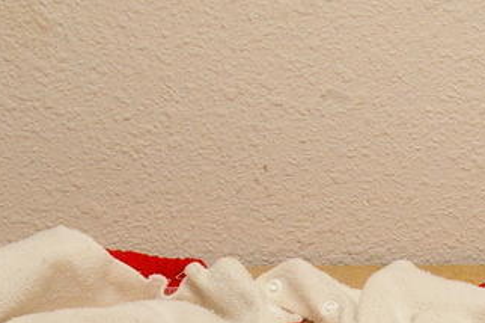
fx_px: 2583
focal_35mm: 192
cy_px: 458
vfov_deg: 7.0
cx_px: 493
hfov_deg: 10.6
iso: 1600
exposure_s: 1/180
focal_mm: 33
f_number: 22
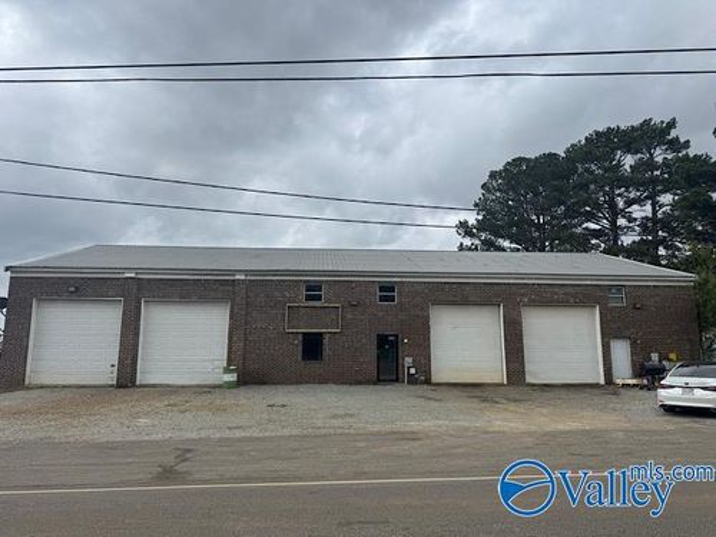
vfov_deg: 56.8
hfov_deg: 71.6
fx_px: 496
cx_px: 358
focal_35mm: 24
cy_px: 268
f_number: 1.78
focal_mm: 6.76
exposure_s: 1/4950
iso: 80
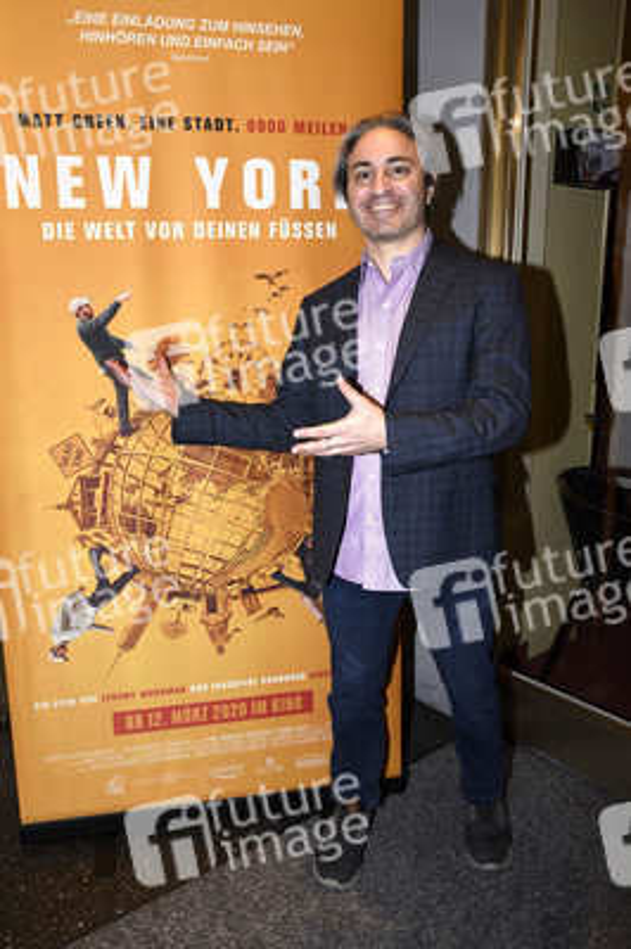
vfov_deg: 65.5
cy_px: 474
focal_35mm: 28
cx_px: 316
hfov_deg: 46.3
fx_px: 737
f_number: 6.3
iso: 800
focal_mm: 28
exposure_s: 1/50
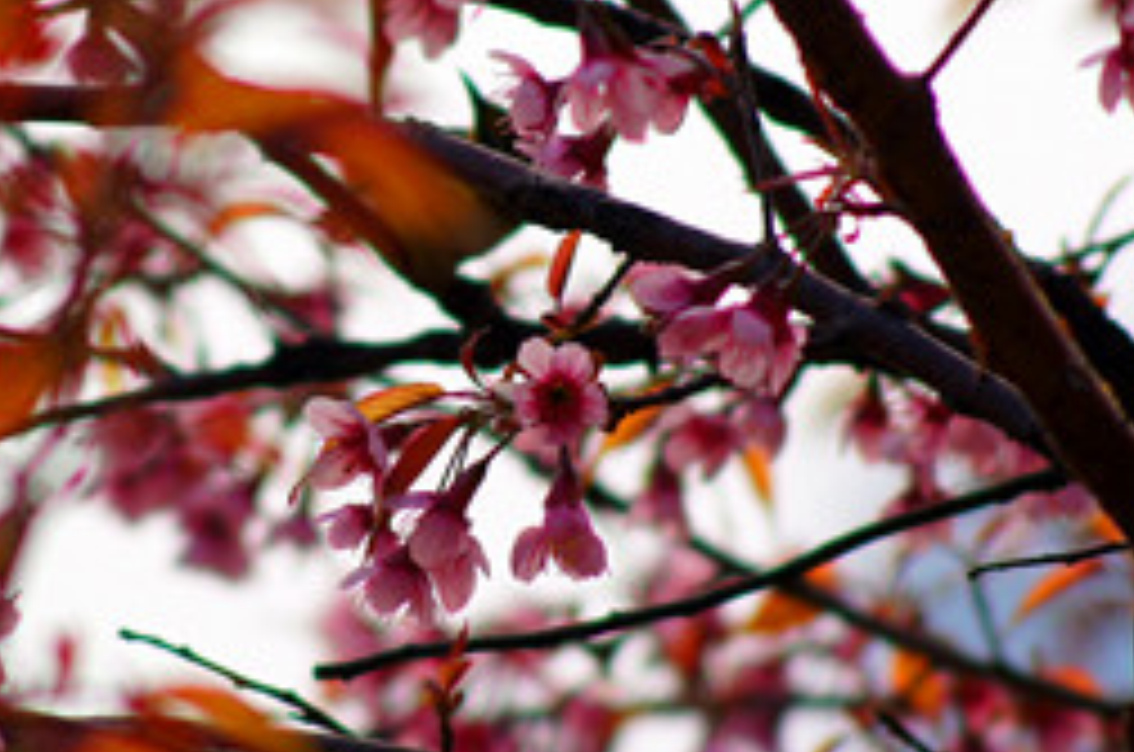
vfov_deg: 1.4
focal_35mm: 954
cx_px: 382
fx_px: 29994
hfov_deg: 2.2
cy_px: 435
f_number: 6.3
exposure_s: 1/400
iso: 100
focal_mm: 200
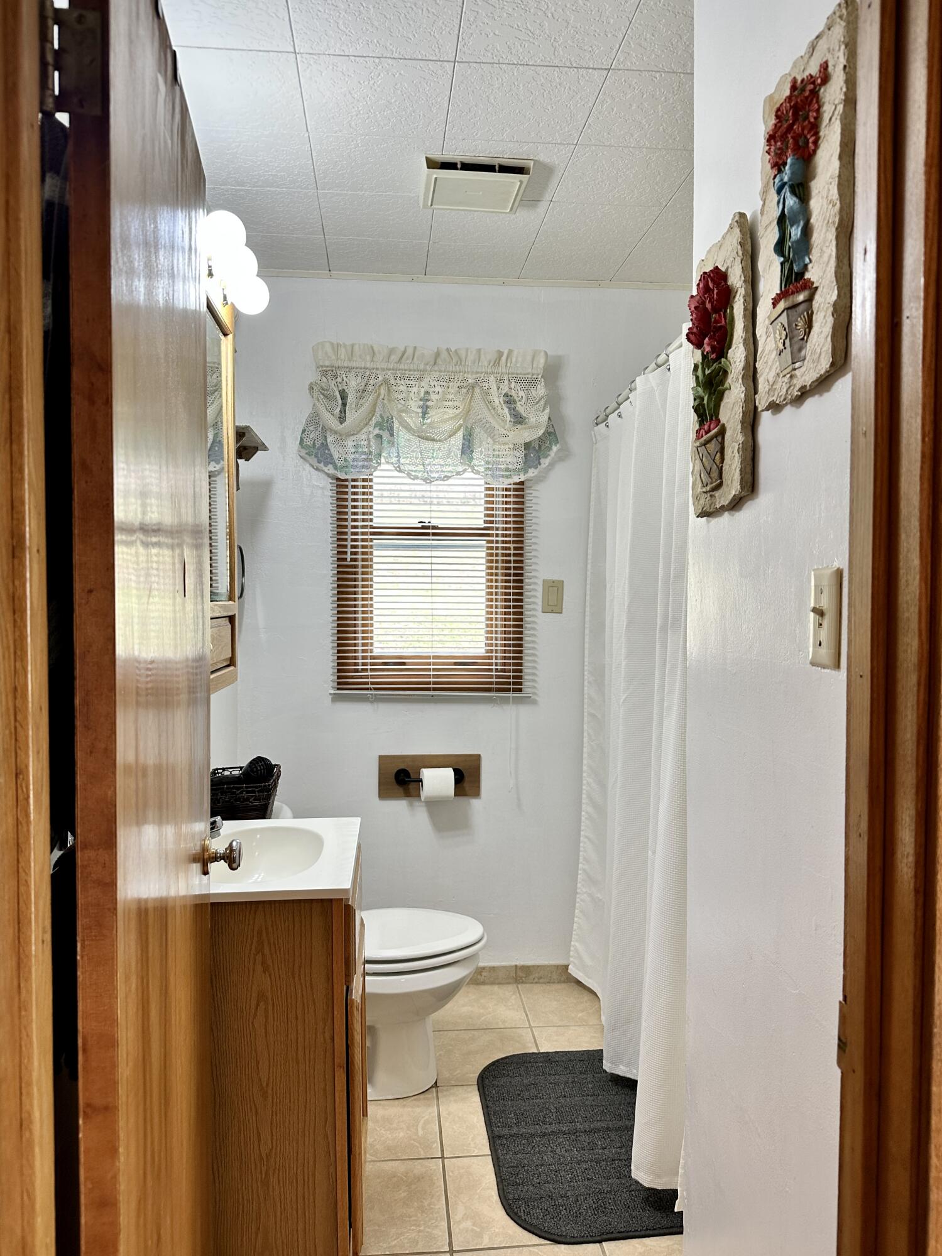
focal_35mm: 24
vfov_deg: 71.6
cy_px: 628
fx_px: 871
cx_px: 471
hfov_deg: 56.8
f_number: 1.78
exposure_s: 1/120
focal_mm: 6.86
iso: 100
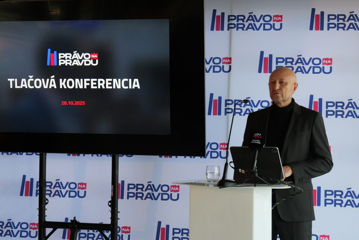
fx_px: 848
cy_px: 120
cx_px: 180
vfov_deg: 16.1
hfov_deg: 23.9
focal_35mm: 85
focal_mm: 41
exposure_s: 1/250
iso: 1600
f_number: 5.5
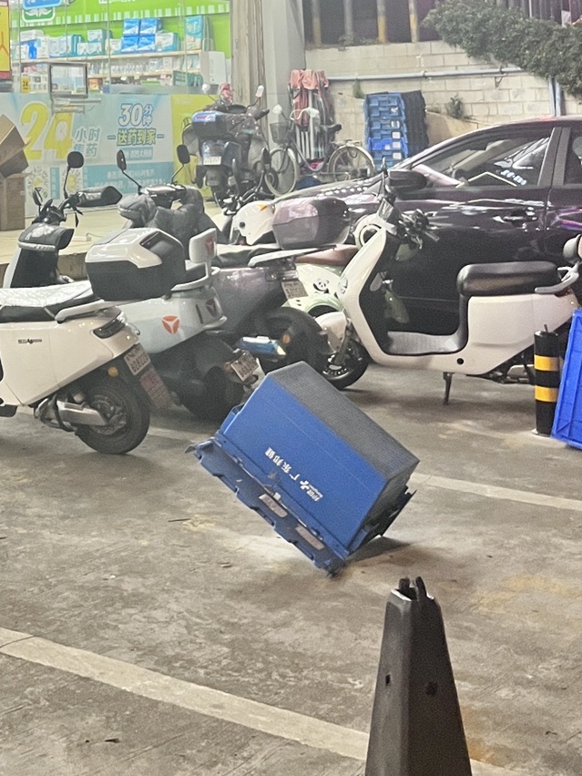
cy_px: -77
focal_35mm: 61
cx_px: 14
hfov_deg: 23.1
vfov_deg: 28.7
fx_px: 1367
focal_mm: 5.1
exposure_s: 1/50
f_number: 1.6
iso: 125
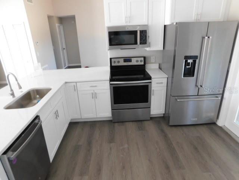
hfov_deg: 73.9
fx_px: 159
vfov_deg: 58.9
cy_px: 90
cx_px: 120
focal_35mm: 23
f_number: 3
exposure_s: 1/30
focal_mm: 4
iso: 320
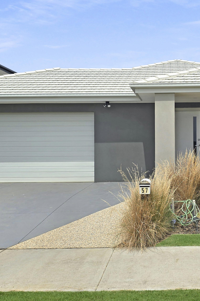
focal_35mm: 42
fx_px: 350
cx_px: 168
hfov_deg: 30.9
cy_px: 129
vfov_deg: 46.3
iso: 12
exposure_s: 1/1709
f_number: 1.7
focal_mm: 6.3
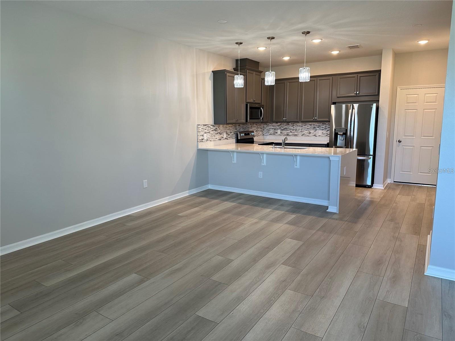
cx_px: 228
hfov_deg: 71.6
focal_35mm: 24
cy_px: 170
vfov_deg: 56.8
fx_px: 315
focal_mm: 6.86
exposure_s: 1/120
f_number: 1.78
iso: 200
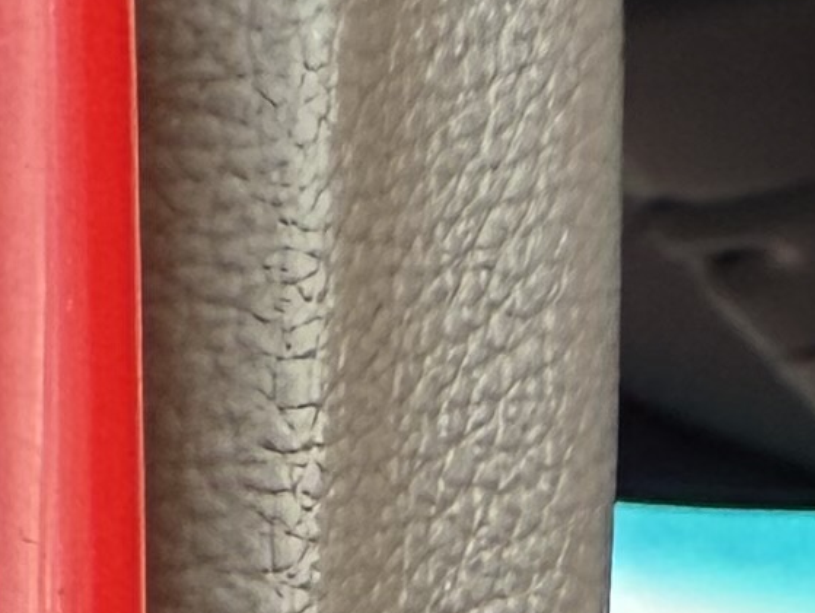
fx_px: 4076
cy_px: 1627
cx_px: -1009
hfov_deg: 10.2
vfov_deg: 7.8
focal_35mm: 173
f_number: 2.2
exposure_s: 1/484
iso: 50
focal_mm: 2.22
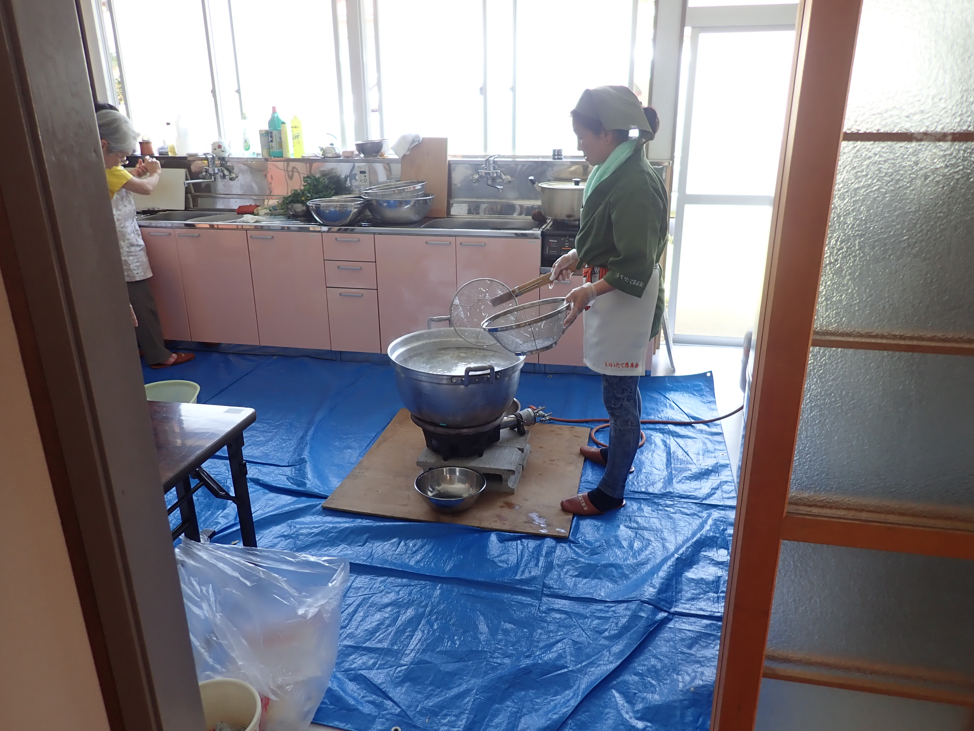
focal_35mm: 25
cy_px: 366
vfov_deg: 54.9
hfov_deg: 69.4
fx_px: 703
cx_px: 487
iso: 100
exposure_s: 1/80
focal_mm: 4.5
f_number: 2
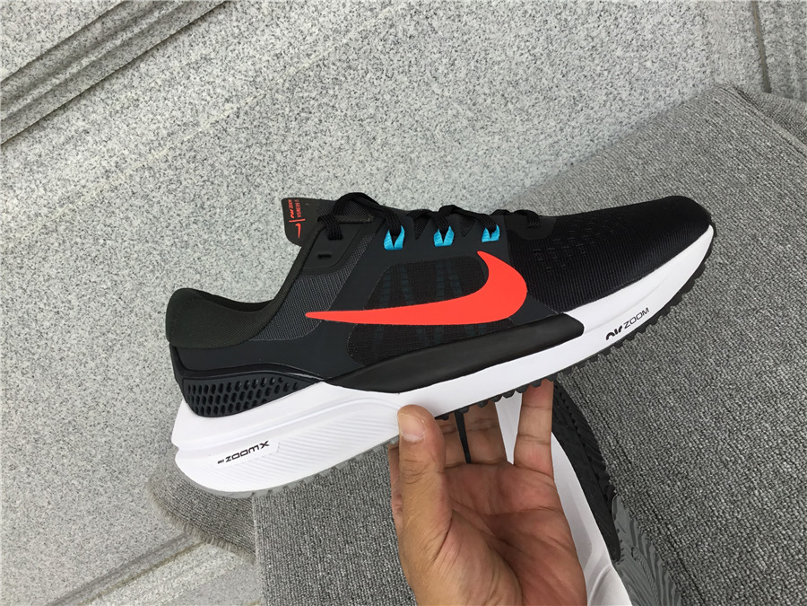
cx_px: 404
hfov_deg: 58.4
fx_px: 723
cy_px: 303
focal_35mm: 31
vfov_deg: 45.4
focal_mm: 3.3
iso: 25
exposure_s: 1/162
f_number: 2.4
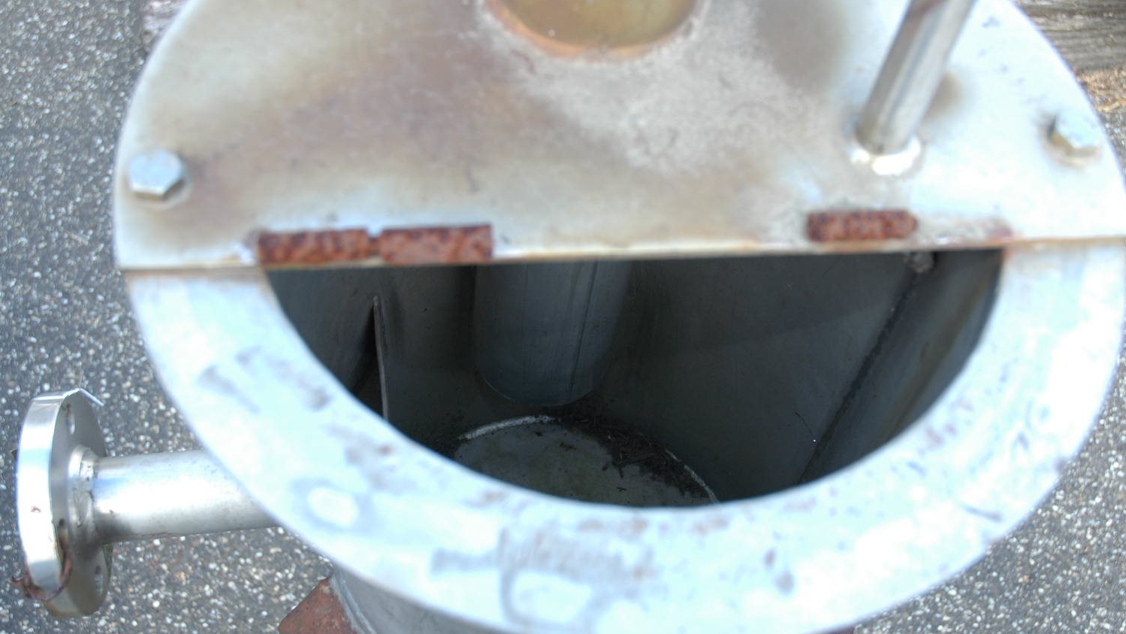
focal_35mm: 43
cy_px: 371
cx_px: 564
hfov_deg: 47.8
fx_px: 1270
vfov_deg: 28.0
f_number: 3.8
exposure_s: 1/100
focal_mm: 27
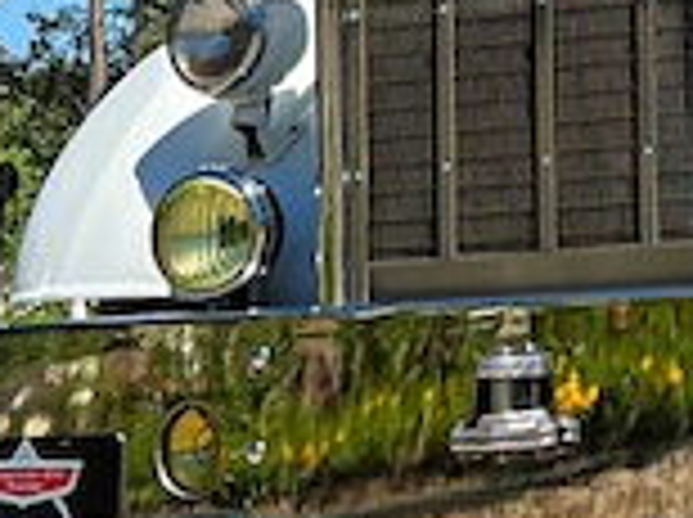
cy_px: -633
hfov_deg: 11.3
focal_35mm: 152
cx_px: 1534
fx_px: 3038
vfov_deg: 9.0
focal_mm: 5.7
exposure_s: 1/3000
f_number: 1.5
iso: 50
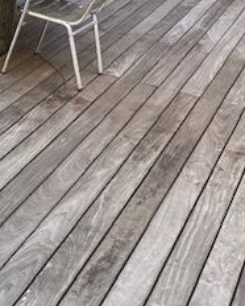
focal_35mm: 70
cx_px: -132
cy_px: 117
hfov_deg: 19.0
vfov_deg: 27.0
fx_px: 634
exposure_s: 1/122
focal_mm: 4.25
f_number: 1.8
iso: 50
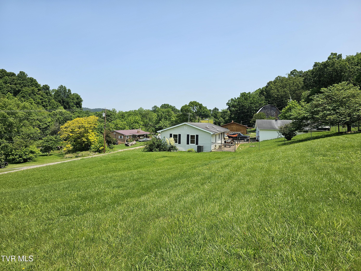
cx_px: 180
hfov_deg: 73.9
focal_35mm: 23
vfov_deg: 58.9
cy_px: 136
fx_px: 240
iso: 20
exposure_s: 1/1215
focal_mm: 6.3
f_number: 1.7
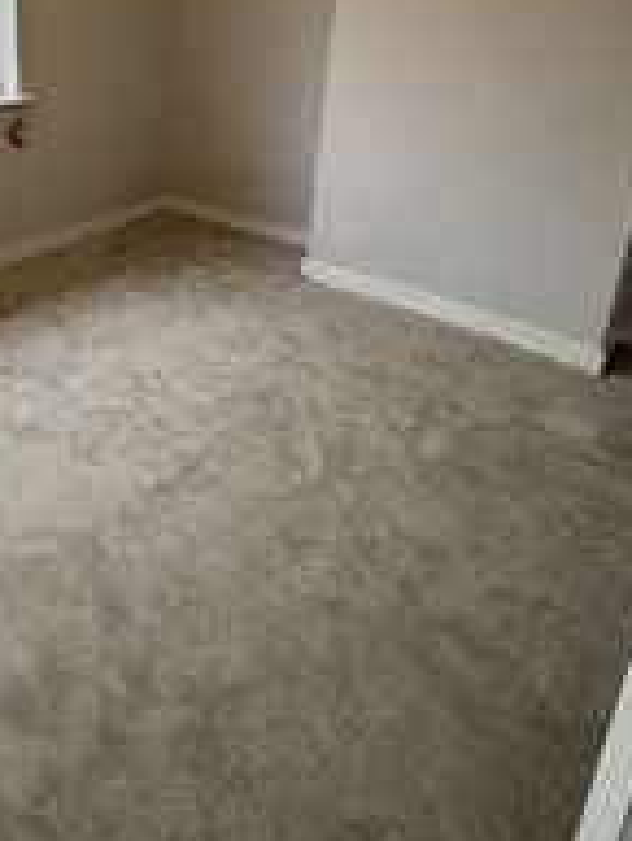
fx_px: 705
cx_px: 48
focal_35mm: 29
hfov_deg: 43.5
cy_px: 187
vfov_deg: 57.7
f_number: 2.2
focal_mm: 2.22
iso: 125
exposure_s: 1/100
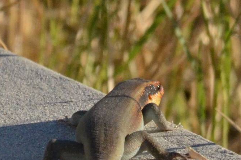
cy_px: 70
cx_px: 210
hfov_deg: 1.1
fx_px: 12014
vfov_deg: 0.8
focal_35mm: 1798
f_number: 13
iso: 2500
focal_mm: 500
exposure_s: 1/2500
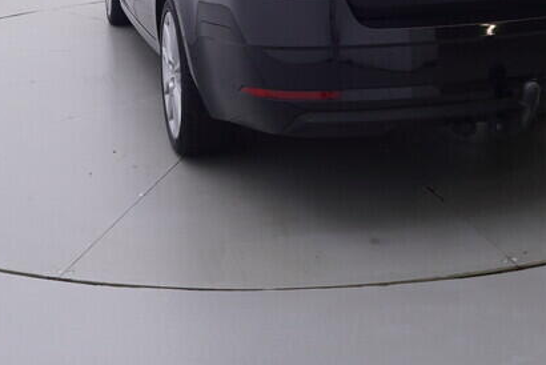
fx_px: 854
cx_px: 284
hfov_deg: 35.5
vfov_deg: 22.5
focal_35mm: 56
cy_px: -52
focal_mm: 15
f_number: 5
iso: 200
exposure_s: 1/80
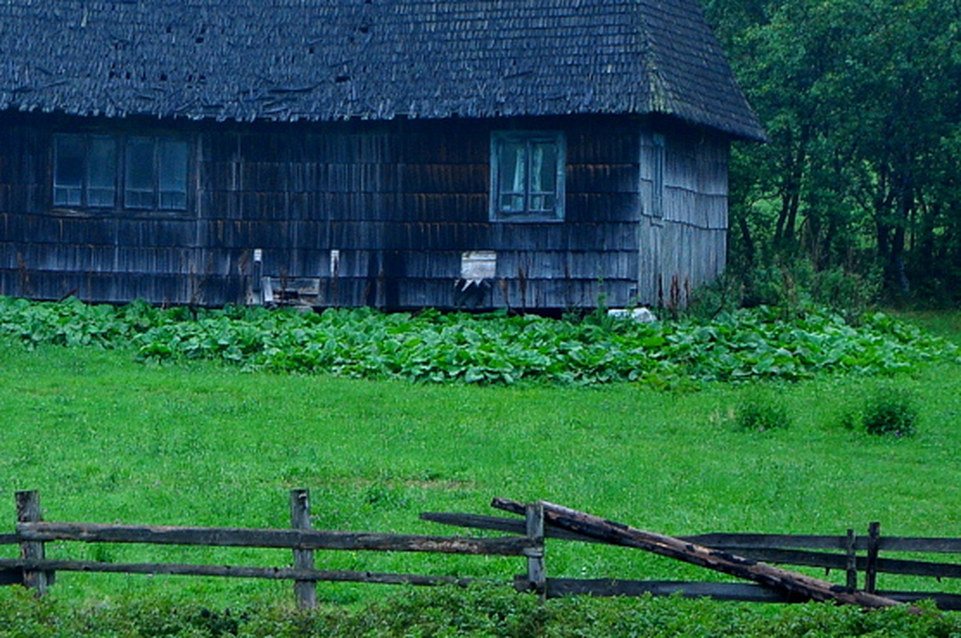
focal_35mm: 340
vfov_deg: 4.0
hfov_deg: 6.1
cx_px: 107
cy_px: 158
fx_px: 9065
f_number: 5.6
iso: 400
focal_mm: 105
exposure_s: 1/20
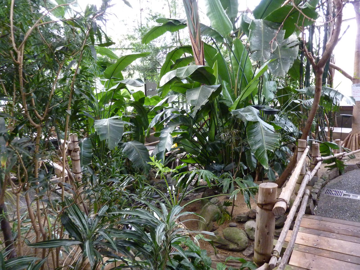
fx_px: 260
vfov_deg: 54.9
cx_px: 180
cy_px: 135
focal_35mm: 25
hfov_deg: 69.4
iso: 400
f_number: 3.3
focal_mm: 4.1
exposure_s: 1/40
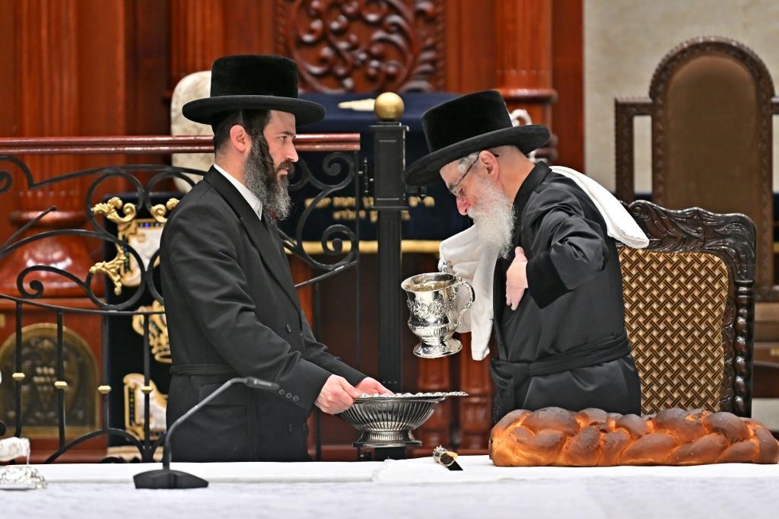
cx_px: 390
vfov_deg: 4.6
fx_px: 6489
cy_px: 260
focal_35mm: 300
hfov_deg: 6.9
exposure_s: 1/400
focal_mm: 200
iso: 320
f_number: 2.8
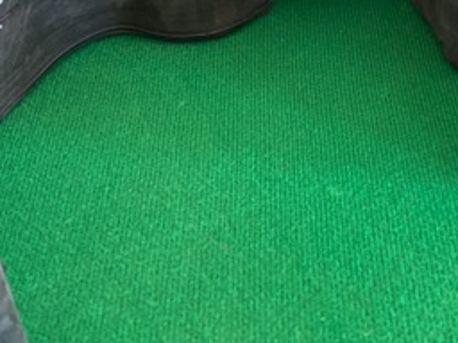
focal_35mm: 61
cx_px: 313
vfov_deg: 23.8
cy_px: 88
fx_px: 807
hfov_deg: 31.4
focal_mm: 4.25
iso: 800
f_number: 1.8
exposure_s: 1/30
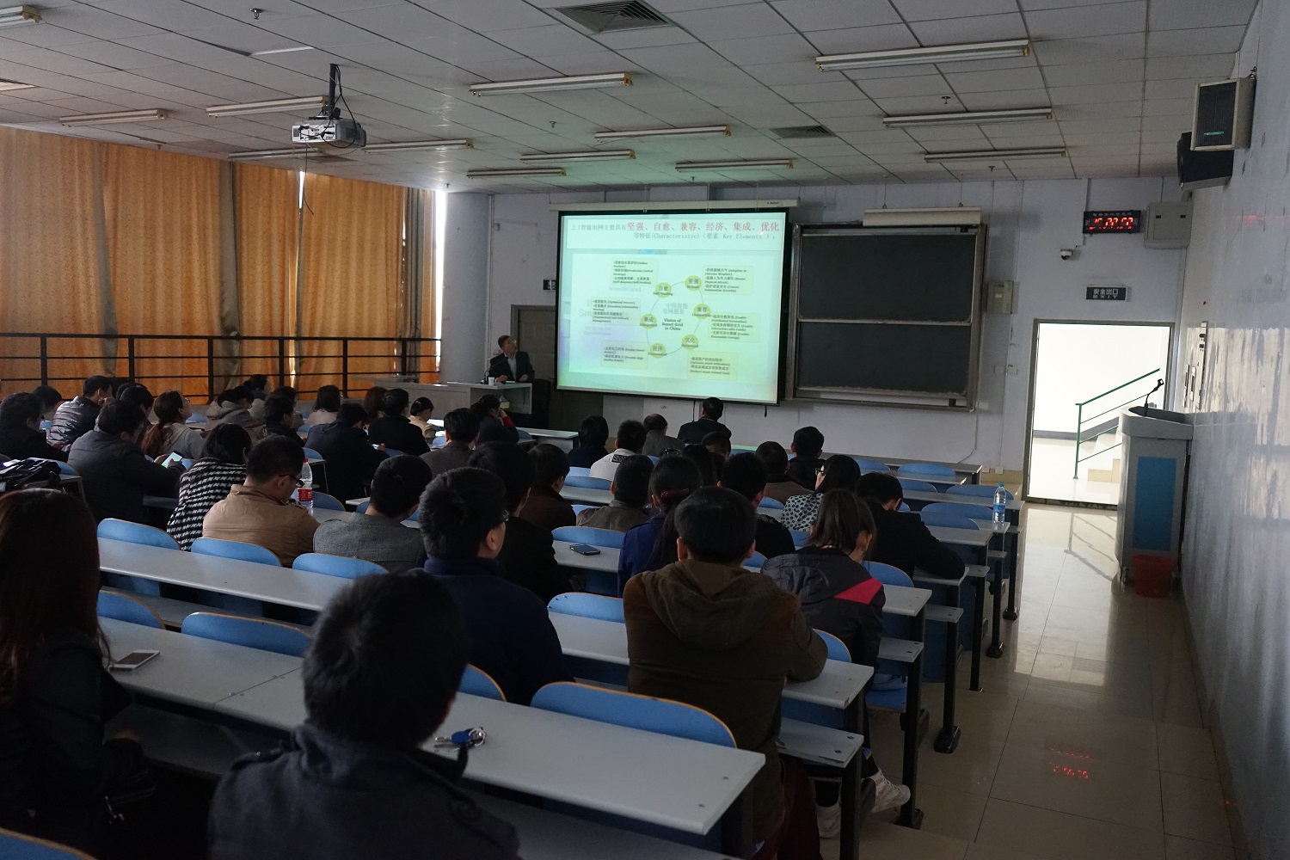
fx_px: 1003
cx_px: 645
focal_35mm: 28
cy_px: 430
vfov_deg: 46.4
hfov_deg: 65.5
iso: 4000
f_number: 3.5
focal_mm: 28
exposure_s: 1/160
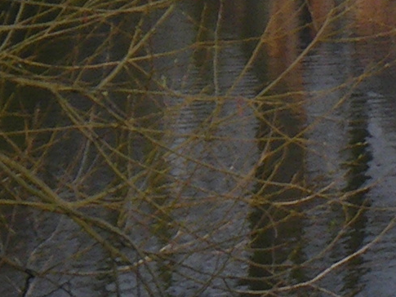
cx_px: 952
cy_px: -743
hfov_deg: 6.0
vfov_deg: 4.4
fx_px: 3616
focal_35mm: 316
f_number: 4.2
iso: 50
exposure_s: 1/160
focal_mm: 7.5
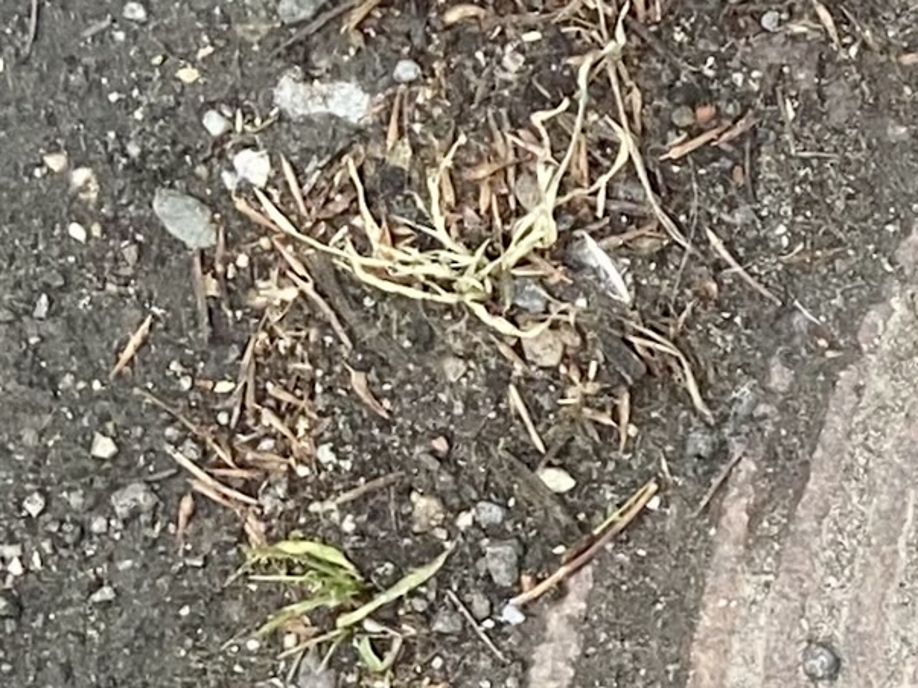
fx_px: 3473
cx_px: 2031
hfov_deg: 12.5
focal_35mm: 131
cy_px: 911
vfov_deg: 11.0
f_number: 1.8
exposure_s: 1/60
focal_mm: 4.25
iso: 125
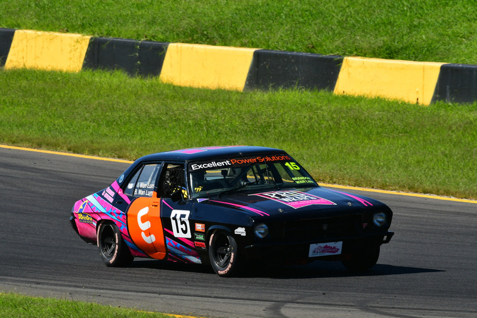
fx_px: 6362
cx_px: 238
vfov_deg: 2.9
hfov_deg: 4.3
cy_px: 159
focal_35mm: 480
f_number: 13
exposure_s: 1/640
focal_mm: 320
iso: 500
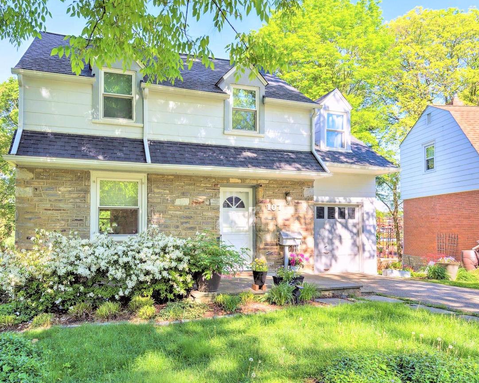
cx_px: 199
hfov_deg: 67.6
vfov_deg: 56.8
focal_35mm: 25
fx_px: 354
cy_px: 199
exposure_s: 1/1000
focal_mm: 20
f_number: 5.6
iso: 1000
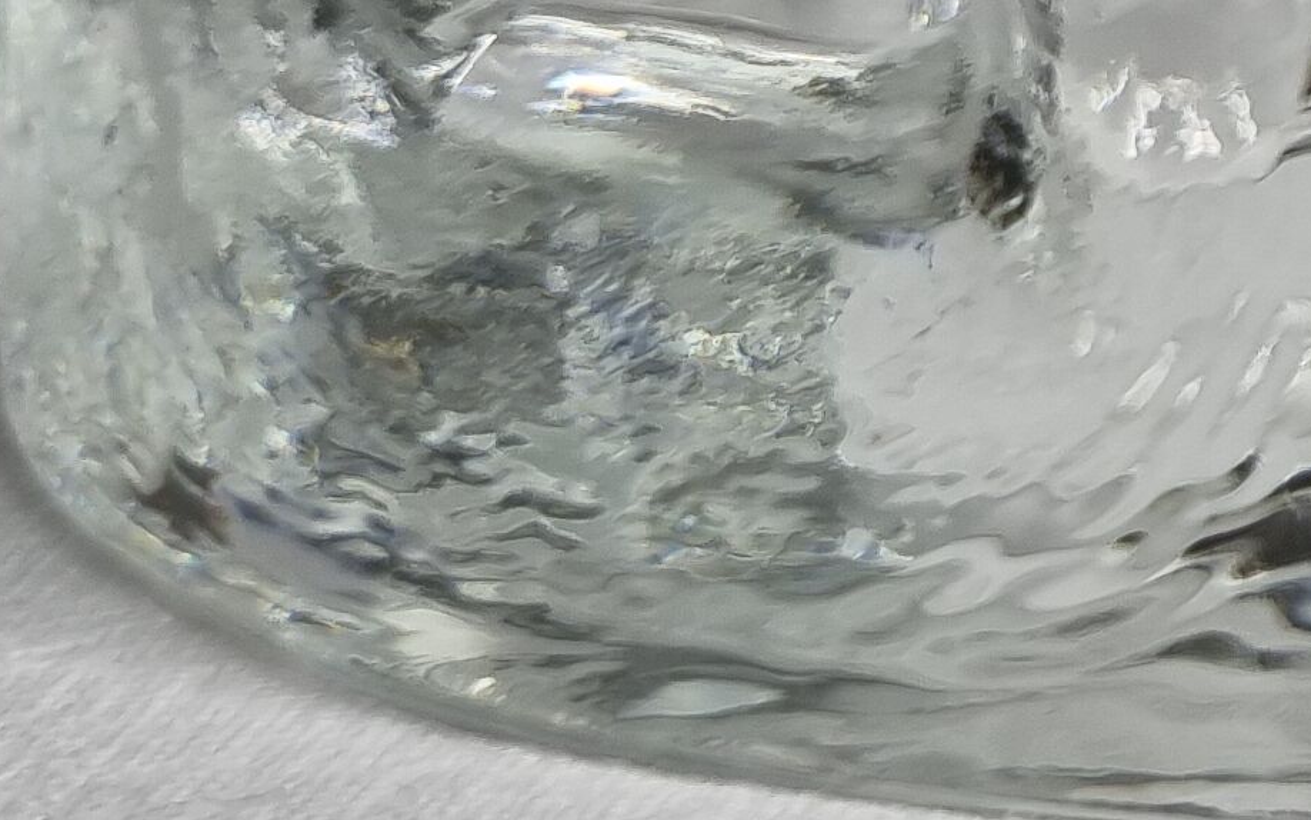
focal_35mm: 121
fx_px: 4324
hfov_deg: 15.6
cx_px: 2062
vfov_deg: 10.6
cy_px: -286
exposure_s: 1/124
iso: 50
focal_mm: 5.4
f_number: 1.8
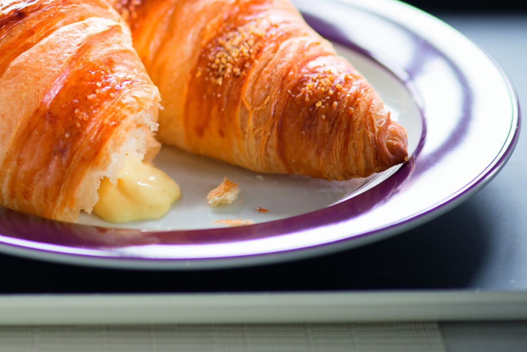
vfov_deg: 6.6
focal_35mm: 209
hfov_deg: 9.8
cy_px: 28
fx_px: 3061
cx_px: 35
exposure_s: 1/6
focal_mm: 105
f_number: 3
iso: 100
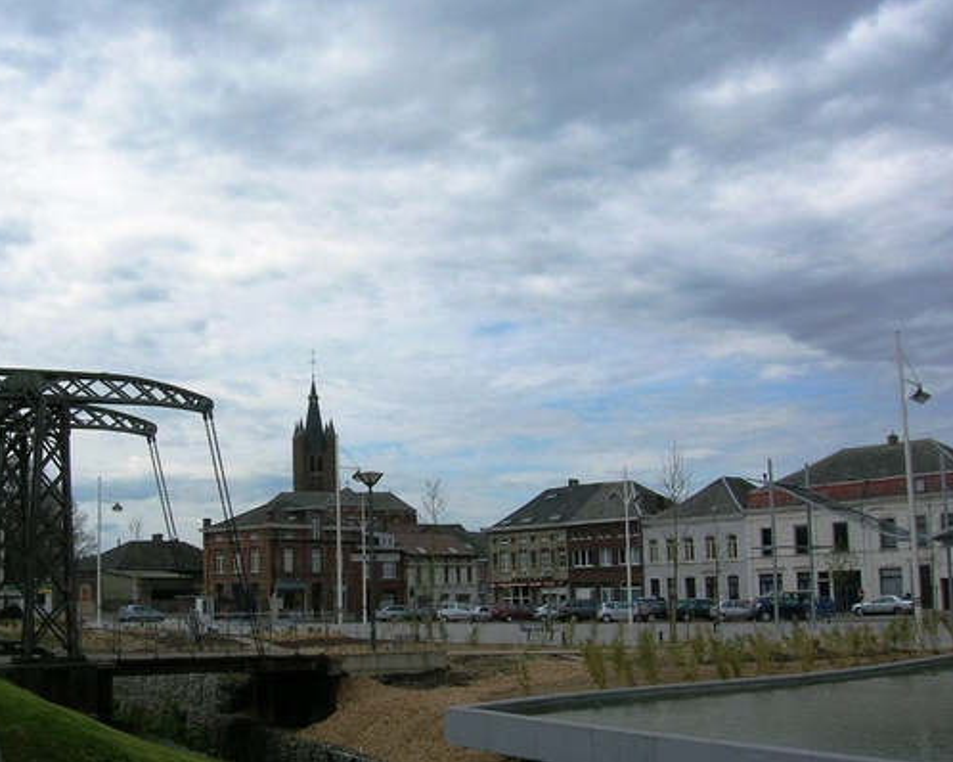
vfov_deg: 37.3
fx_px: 1128
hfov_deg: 45.6
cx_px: 381
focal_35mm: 40
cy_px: 396
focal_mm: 5.7
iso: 50
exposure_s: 1/506
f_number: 4.9
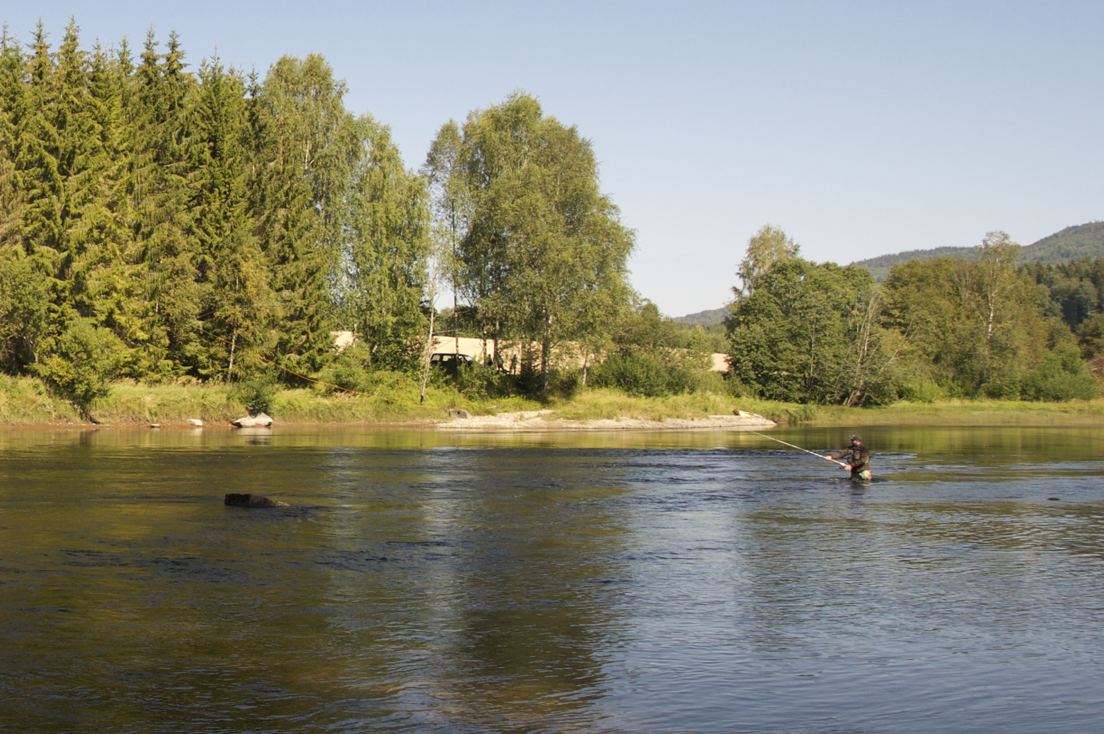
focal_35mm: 52
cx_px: -7
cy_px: 295
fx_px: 1594
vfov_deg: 25.9
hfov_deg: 34.6
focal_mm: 24
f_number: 7.1
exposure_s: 1/200
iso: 640
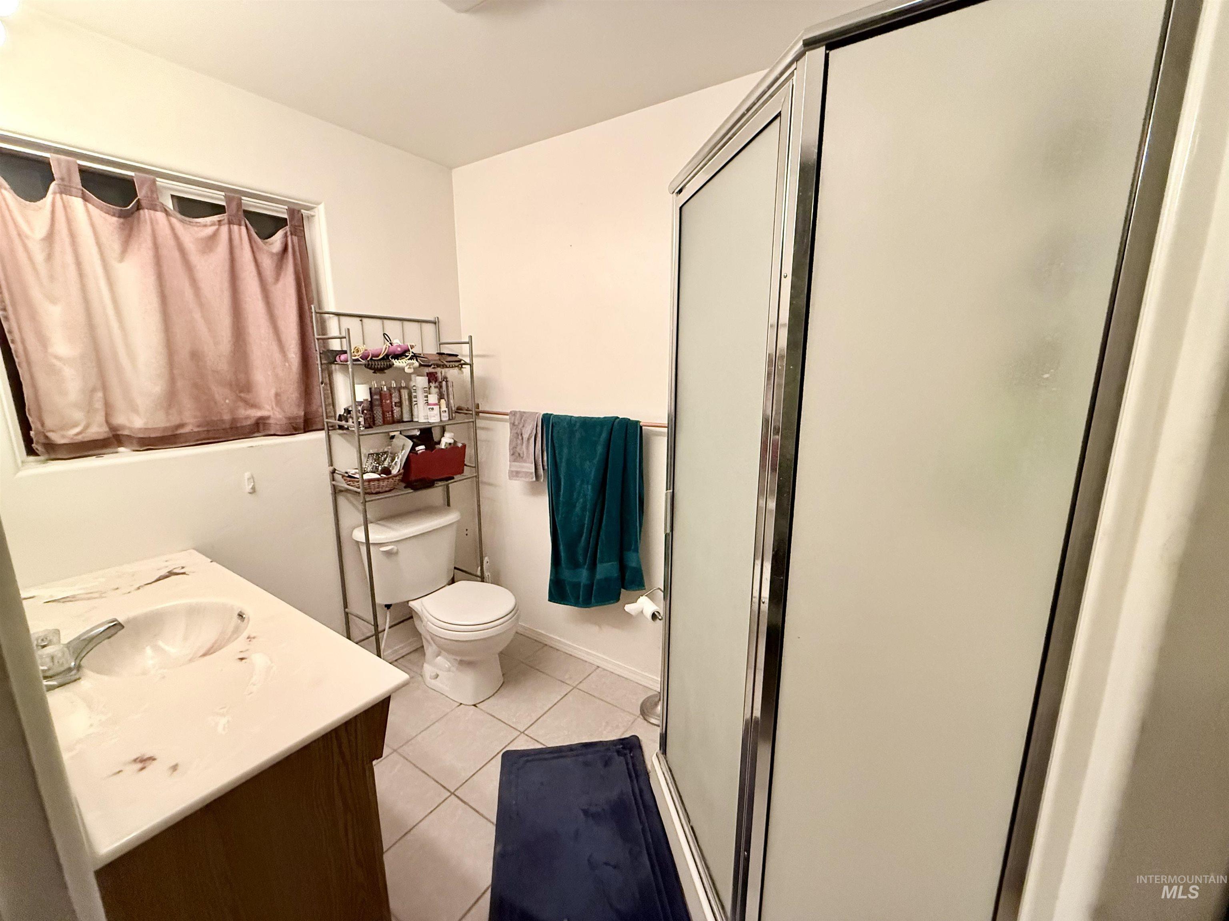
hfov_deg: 102.1
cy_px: 460
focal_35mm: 14
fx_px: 497
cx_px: 614
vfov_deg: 85.7
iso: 640
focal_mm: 2.22
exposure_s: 1/60
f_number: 2.2
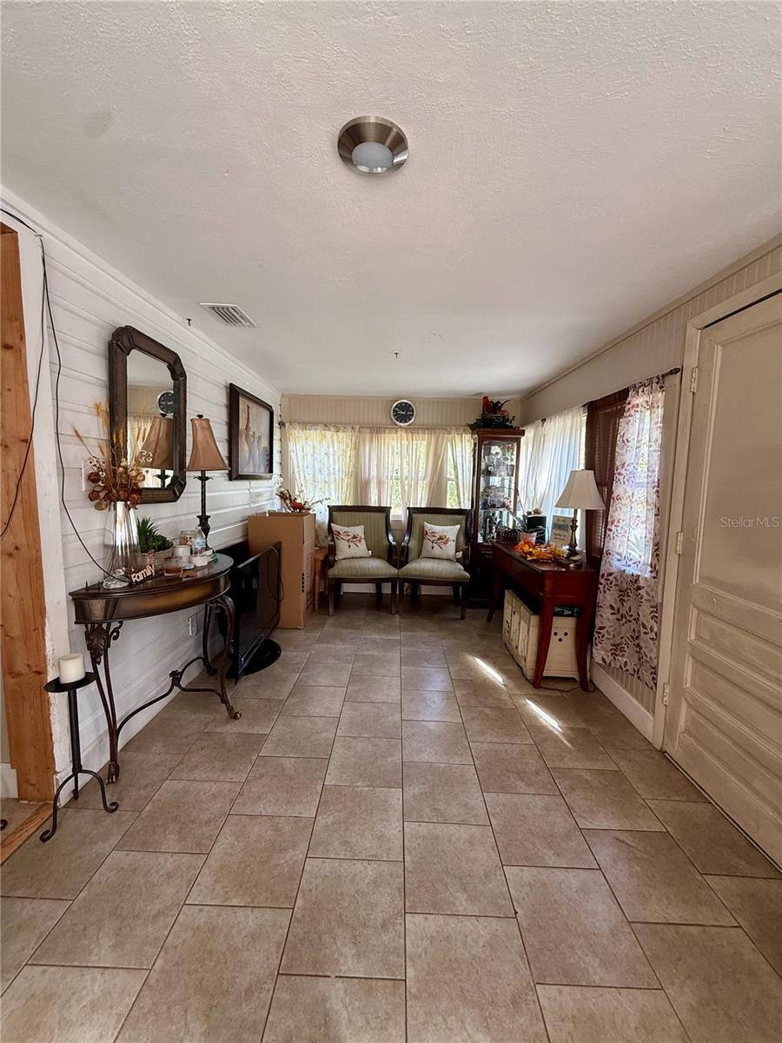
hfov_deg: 85.7
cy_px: 522
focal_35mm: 14
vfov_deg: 102.1
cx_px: 391
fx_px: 422
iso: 160
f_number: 2.2
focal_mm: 2.22
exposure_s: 1/99
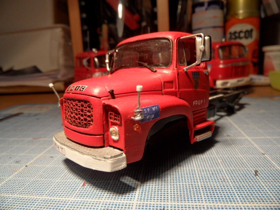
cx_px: 140
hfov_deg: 71.6
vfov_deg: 56.8
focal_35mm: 24
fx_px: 194
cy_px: 105
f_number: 3.2
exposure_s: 1/60
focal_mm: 3.9
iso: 100
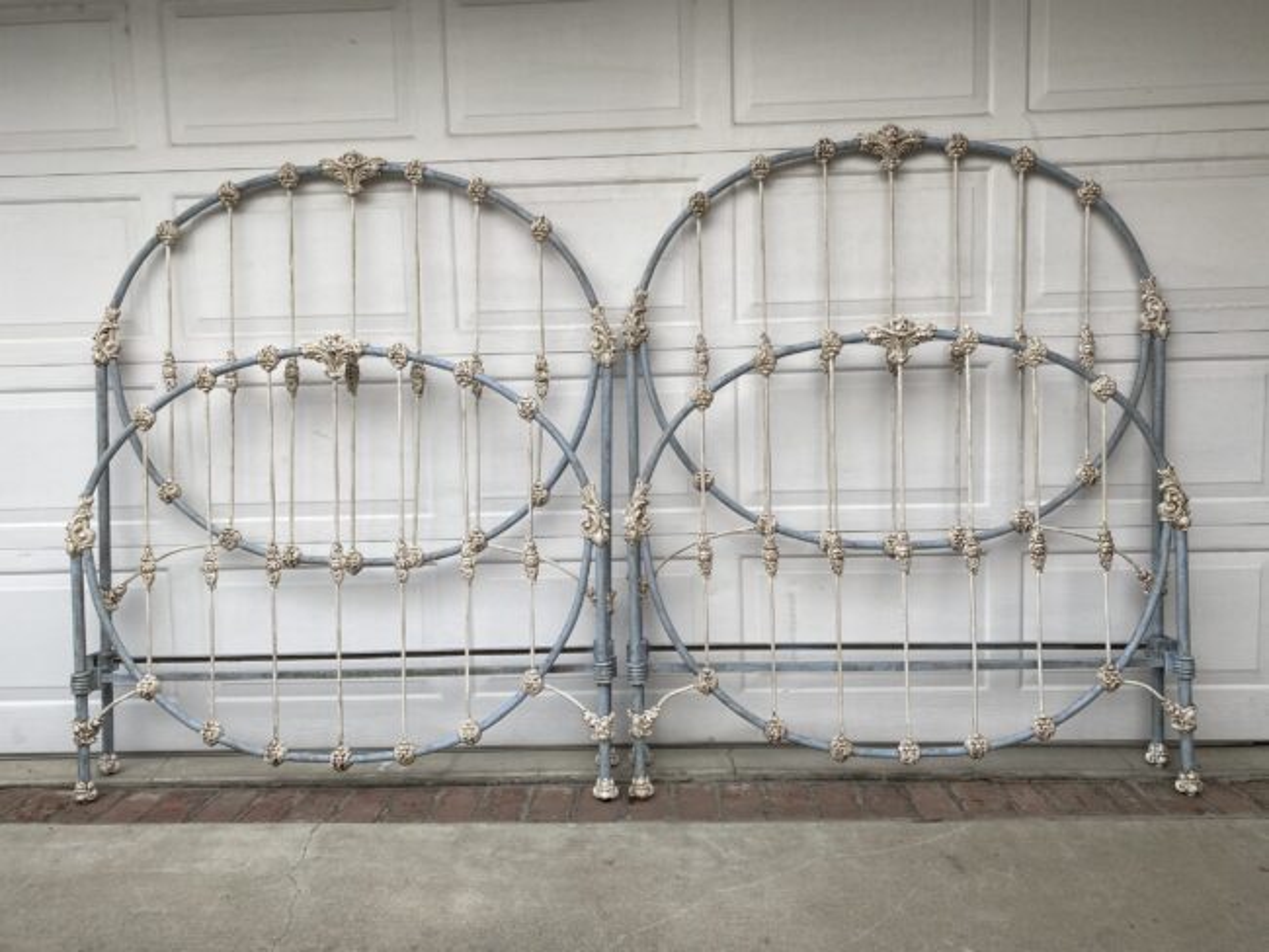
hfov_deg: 67.3
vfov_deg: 53.1
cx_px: 634
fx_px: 953
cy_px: 476
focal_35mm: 26
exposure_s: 1/128
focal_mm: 4.25
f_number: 1.8
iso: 32
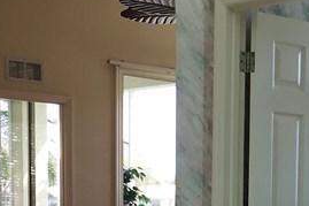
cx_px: 303
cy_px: 316
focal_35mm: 115
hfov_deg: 17.4
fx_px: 986
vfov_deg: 11.4
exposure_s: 1/40
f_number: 2.2
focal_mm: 4.15
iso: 32
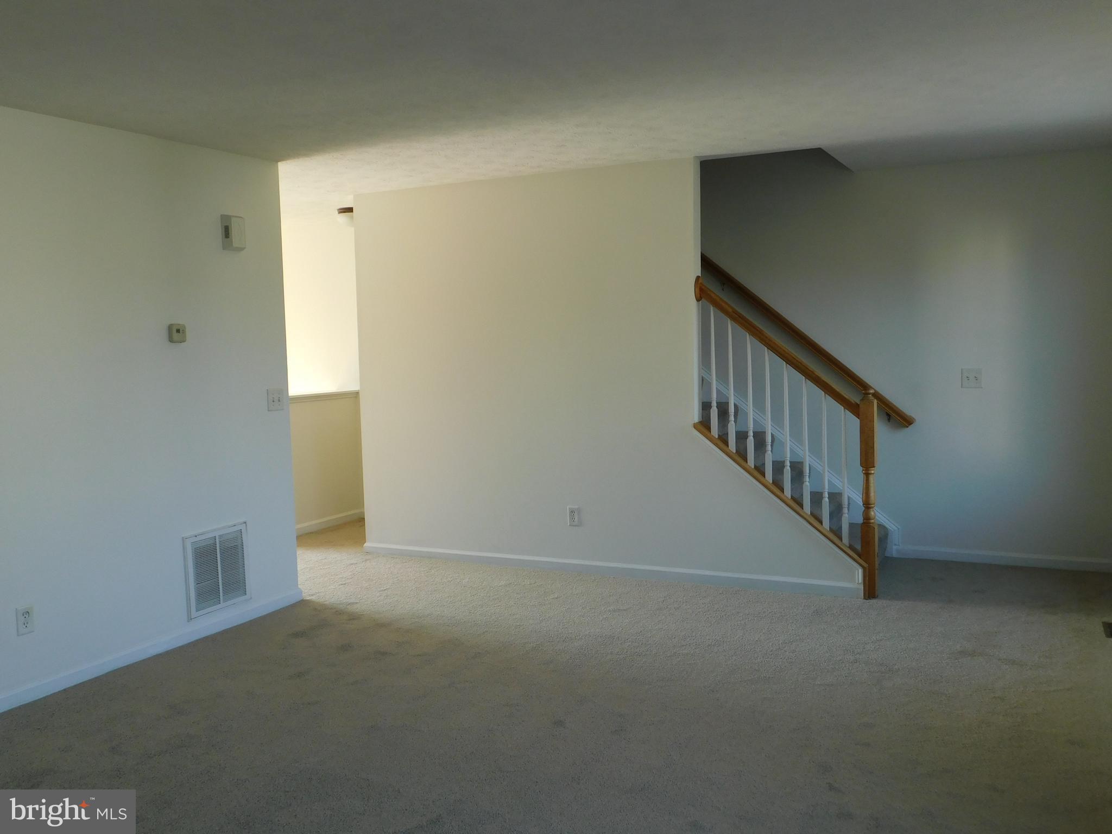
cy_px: 417
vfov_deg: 46.8
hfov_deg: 60.0
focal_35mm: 30
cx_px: 556
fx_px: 964
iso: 125
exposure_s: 1/100
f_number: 3.2
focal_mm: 5.3
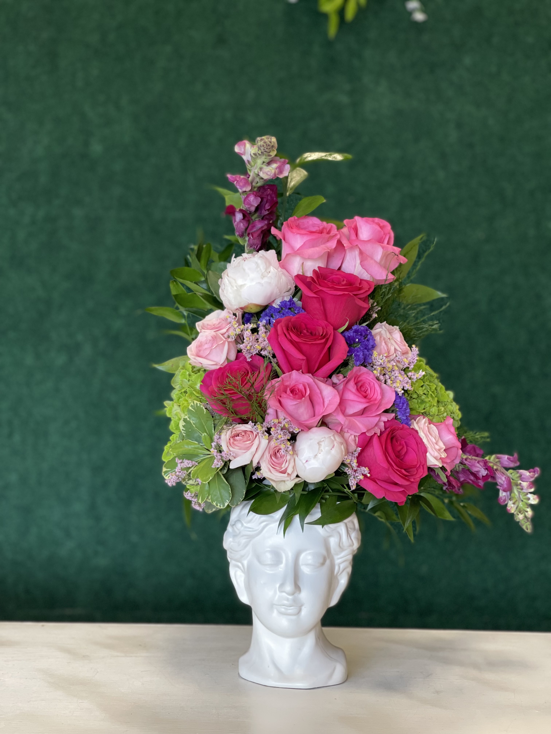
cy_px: 367
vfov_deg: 30.3
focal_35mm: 64
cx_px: 276
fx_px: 1358
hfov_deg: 22.9
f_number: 2.2
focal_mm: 7.5
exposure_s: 1/40
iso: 160
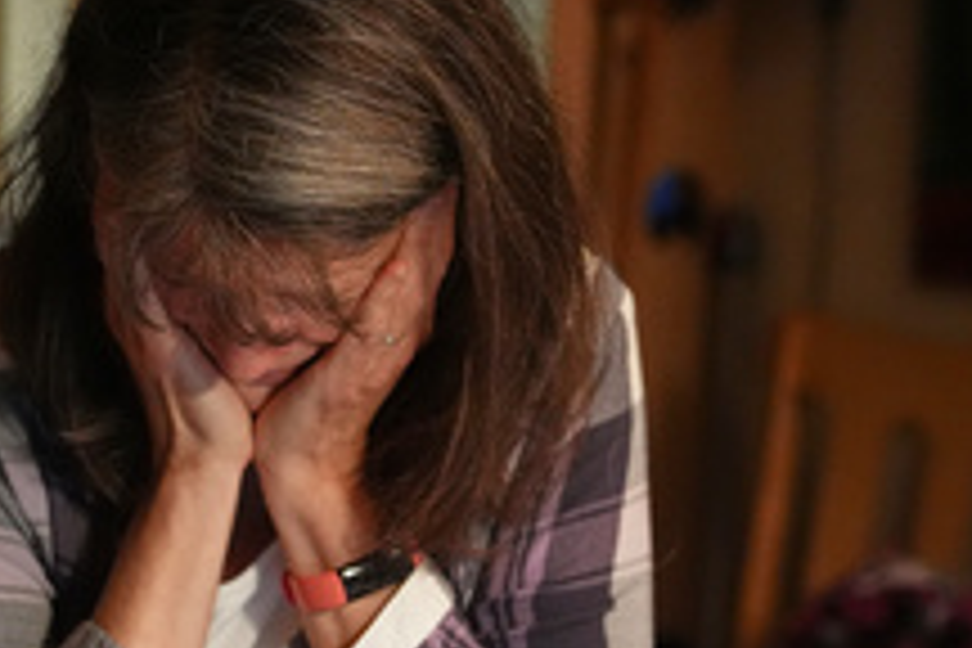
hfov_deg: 16.6
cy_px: 488
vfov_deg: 11.3
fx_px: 3267
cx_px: 22
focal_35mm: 121
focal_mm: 51
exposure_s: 1/640
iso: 6400
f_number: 2.8
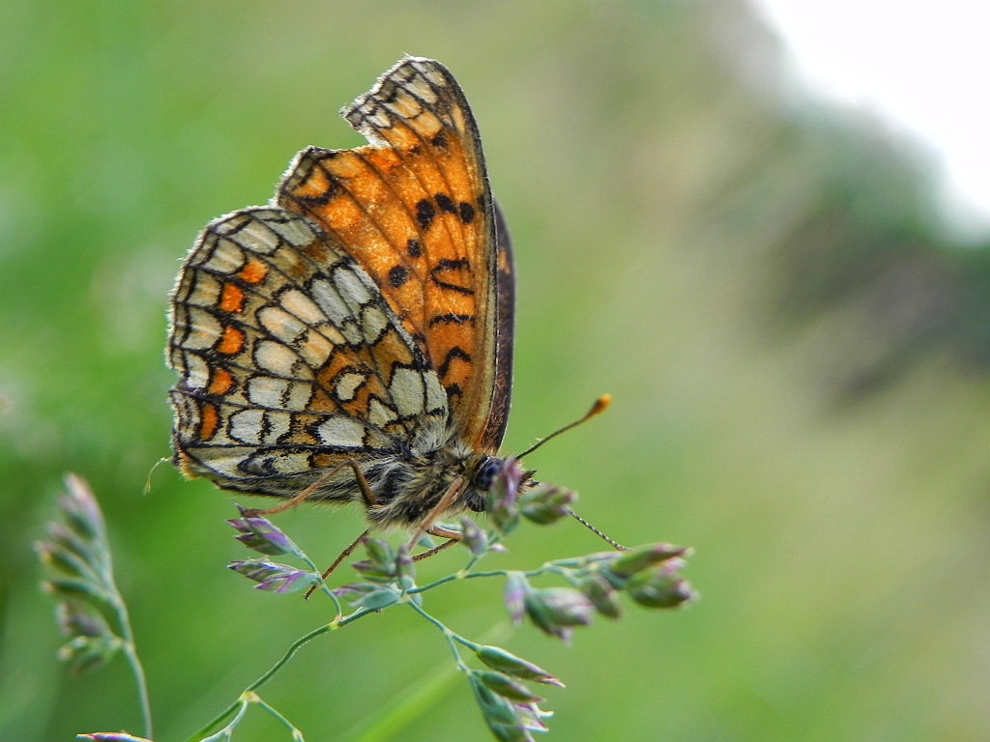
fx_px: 2717
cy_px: 371
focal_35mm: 95
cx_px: 495
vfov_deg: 15.6
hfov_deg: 20.7
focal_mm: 16.9
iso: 160
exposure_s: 1/130
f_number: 4
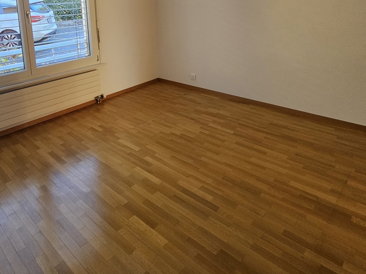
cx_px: 145
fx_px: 254
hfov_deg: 70.8
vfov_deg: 51.6
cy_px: 39
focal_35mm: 24
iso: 320
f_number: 2.2
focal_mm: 2.2
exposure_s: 1/50
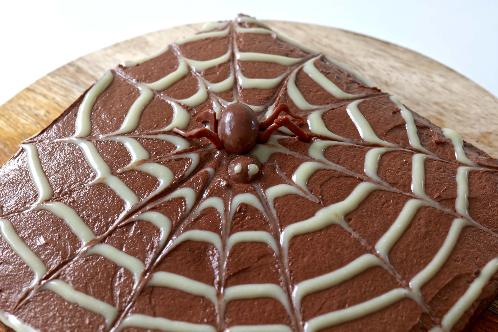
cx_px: 249
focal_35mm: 50
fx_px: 692
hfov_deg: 39.6
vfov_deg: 27.0
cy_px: 166
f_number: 8
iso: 640
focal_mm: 50
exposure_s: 1/60
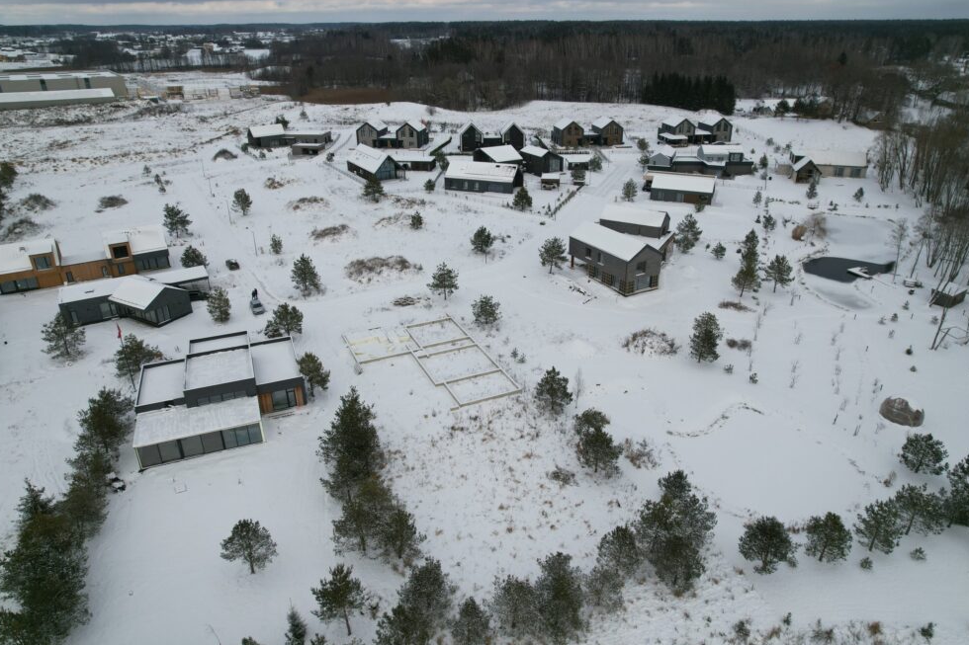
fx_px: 619
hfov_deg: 76.1
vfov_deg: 55.1
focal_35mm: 23
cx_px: 498
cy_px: 311
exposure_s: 1/1250
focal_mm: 8.38
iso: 100
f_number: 2.8
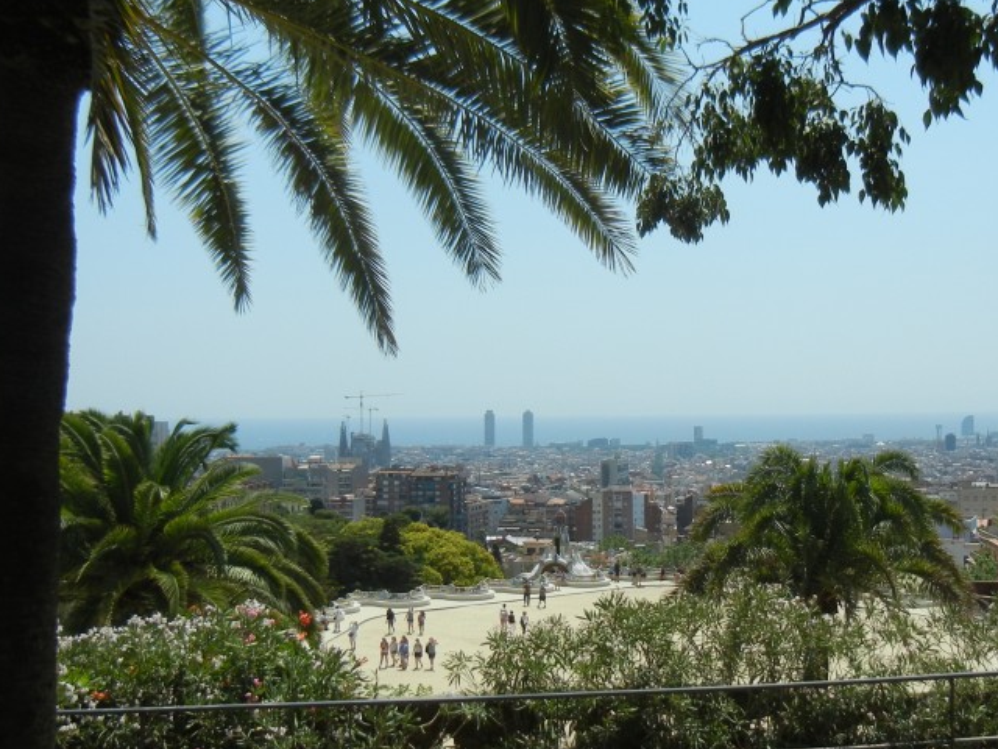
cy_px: 399
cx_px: 628
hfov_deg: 39.4
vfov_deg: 30.3
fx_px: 1384
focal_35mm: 48
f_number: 7
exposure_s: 1/539
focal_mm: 5.4
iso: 160
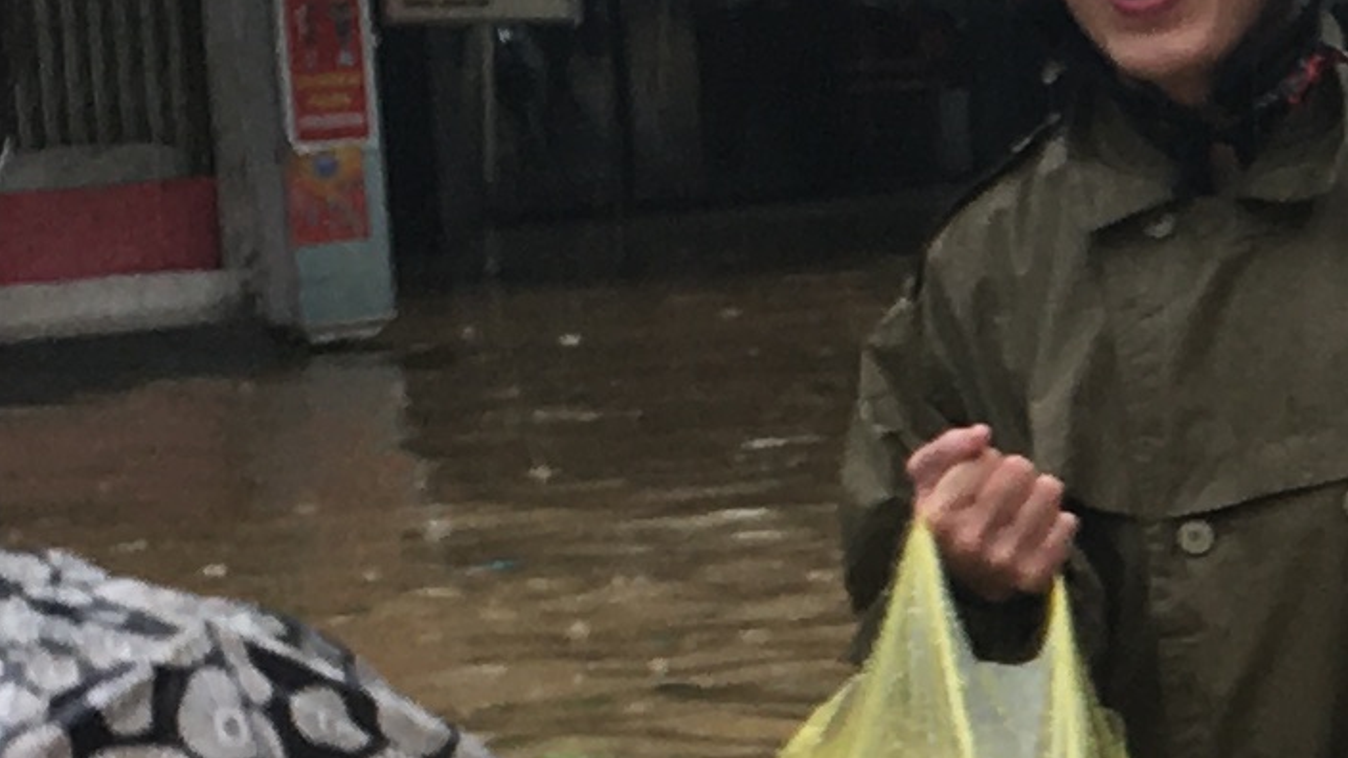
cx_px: 2259
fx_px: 6470
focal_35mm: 181
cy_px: 1037
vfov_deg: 6.6
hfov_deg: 11.2
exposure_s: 1/129
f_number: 2.2
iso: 25
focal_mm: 4.15
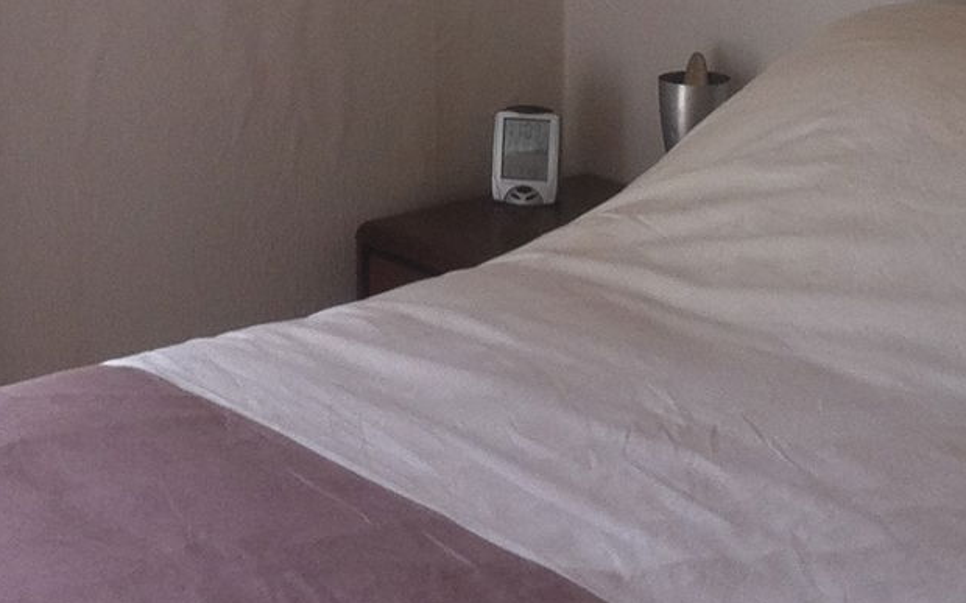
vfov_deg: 10.1
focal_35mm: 128
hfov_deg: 16.3
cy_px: -39
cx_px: 594
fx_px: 3369
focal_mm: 3.85
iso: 80
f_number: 2.8
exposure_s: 1/132
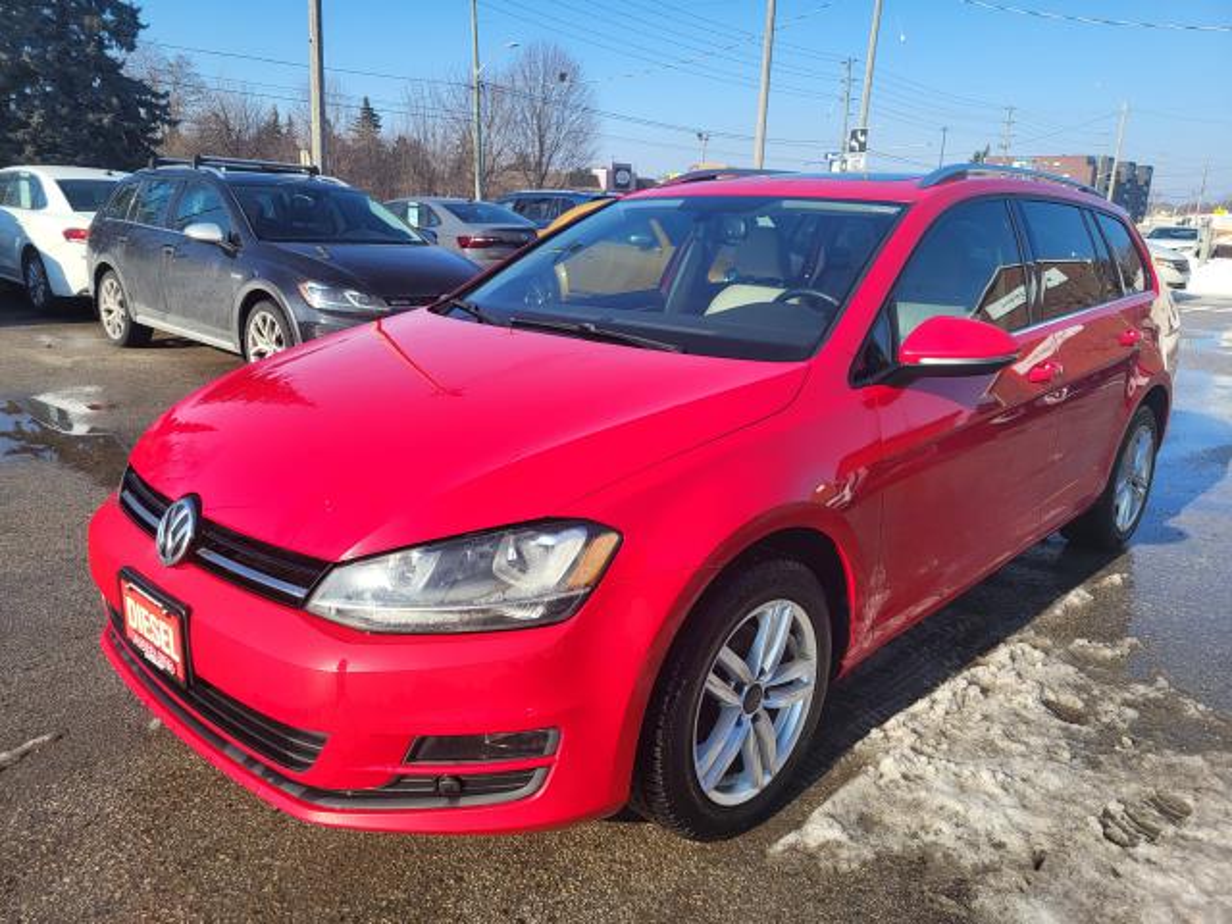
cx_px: 616
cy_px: 462
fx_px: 925
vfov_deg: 53.1
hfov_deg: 67.3
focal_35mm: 26
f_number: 1.8
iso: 40
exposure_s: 1/1983
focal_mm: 5.4
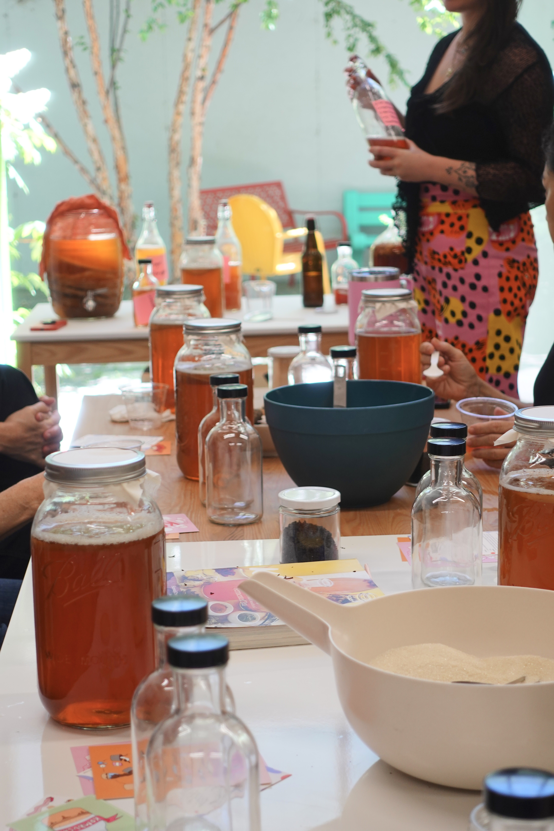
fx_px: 1616
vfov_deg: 28.8
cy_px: 416
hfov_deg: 19.5
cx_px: 277
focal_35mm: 70
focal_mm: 25.7
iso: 125
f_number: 2.8
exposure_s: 1/80
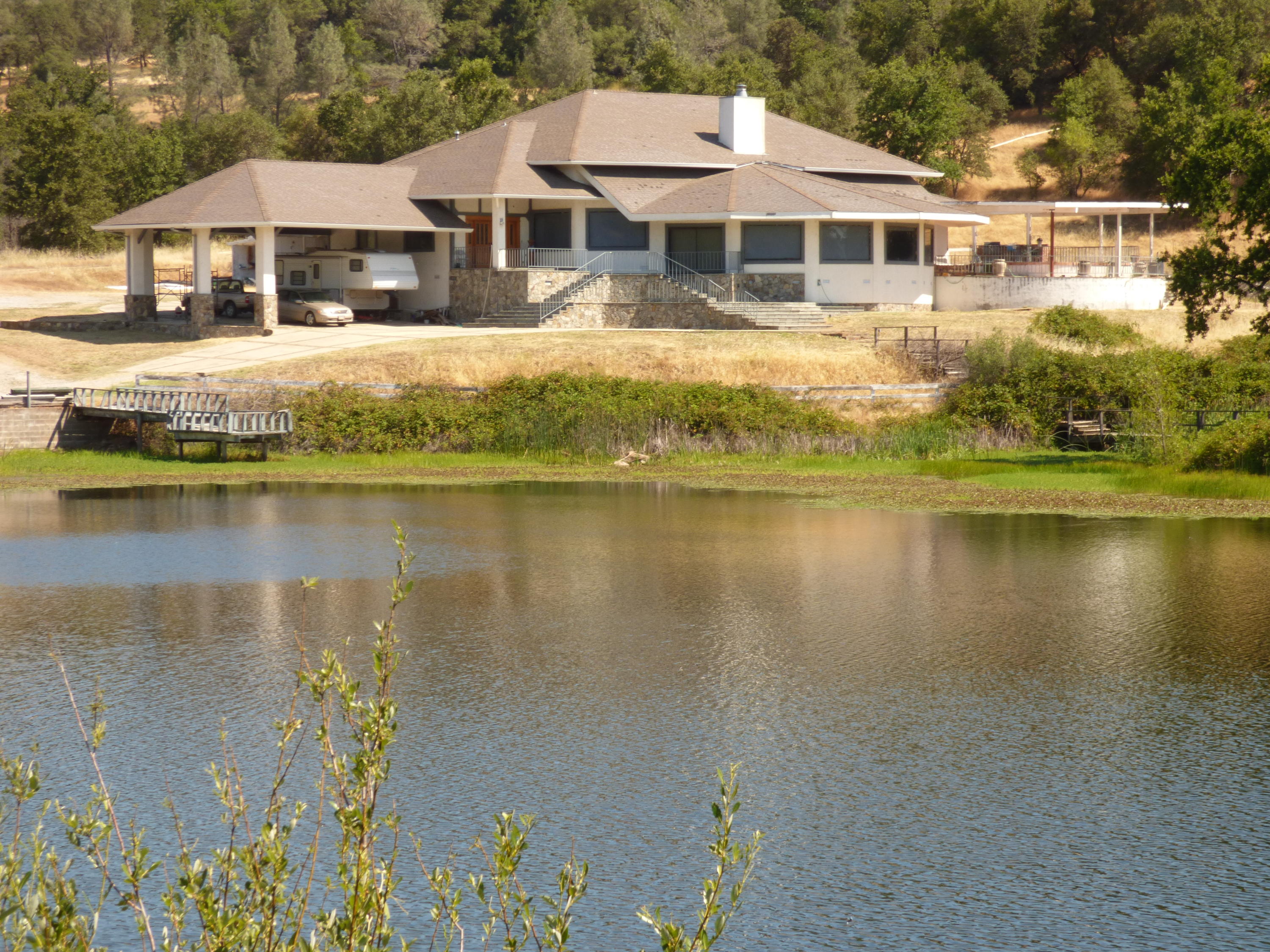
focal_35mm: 102
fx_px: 3742
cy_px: 476
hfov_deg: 19.3
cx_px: 635
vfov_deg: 14.5
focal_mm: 18.28
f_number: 6.3
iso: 100
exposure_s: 1/200
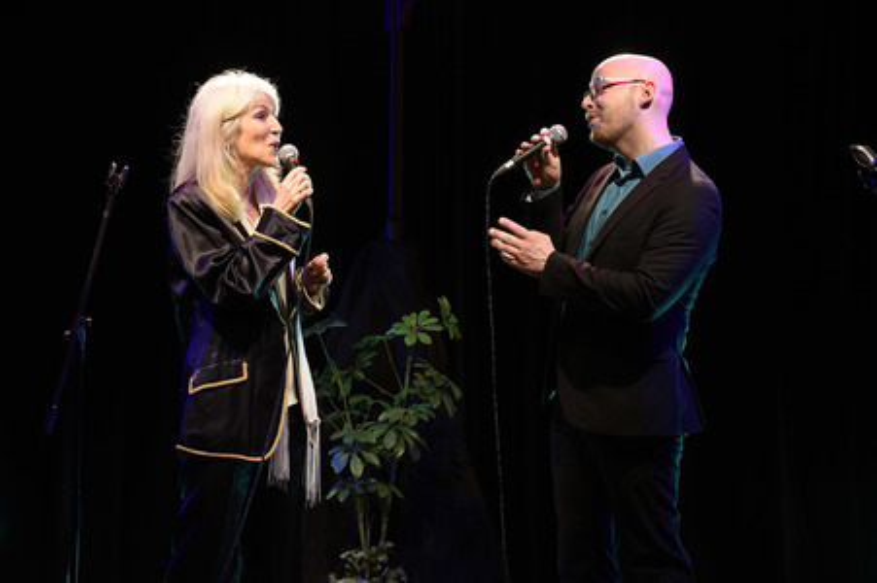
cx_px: 438
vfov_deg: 11.4
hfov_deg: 17.1
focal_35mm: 120
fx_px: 2921
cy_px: 292
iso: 640
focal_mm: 120
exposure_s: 1/100
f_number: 6.3
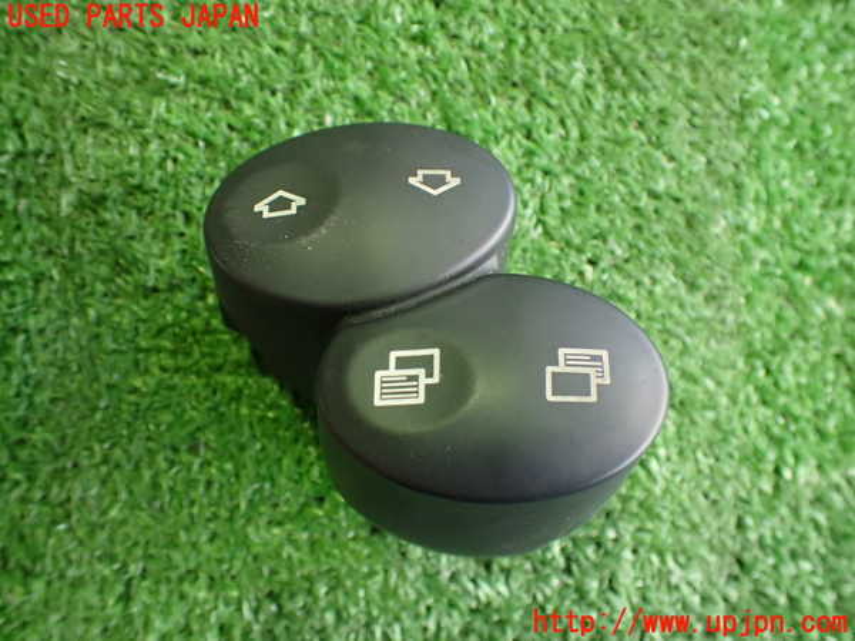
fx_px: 741
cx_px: 428
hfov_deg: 60.0
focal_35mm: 30
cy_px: 320
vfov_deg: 46.8
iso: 800
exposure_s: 1/60
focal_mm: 5.4
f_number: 2.3
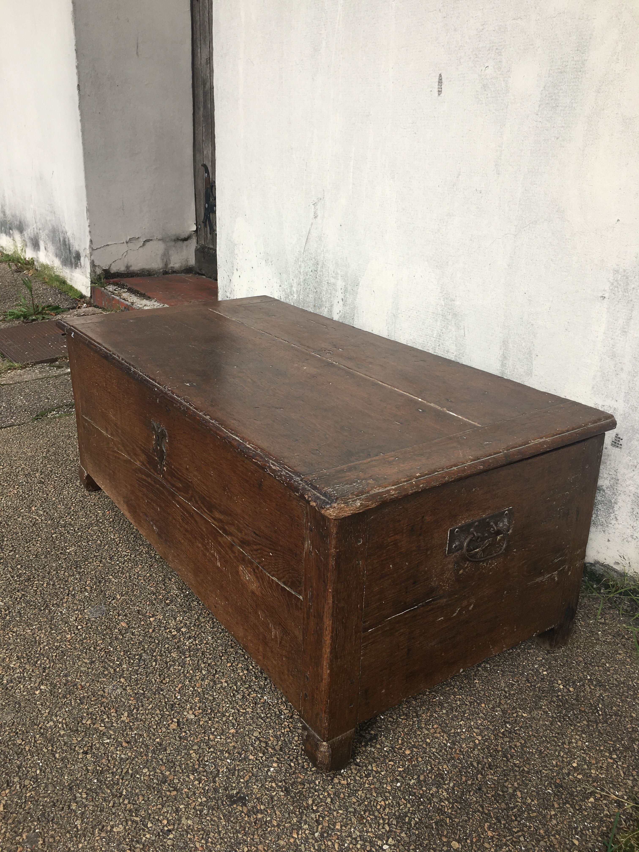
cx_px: 320
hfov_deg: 48.2
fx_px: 714
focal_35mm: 29
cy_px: 426
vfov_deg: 61.7
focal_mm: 4.15
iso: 25
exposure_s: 1/1451
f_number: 2.2
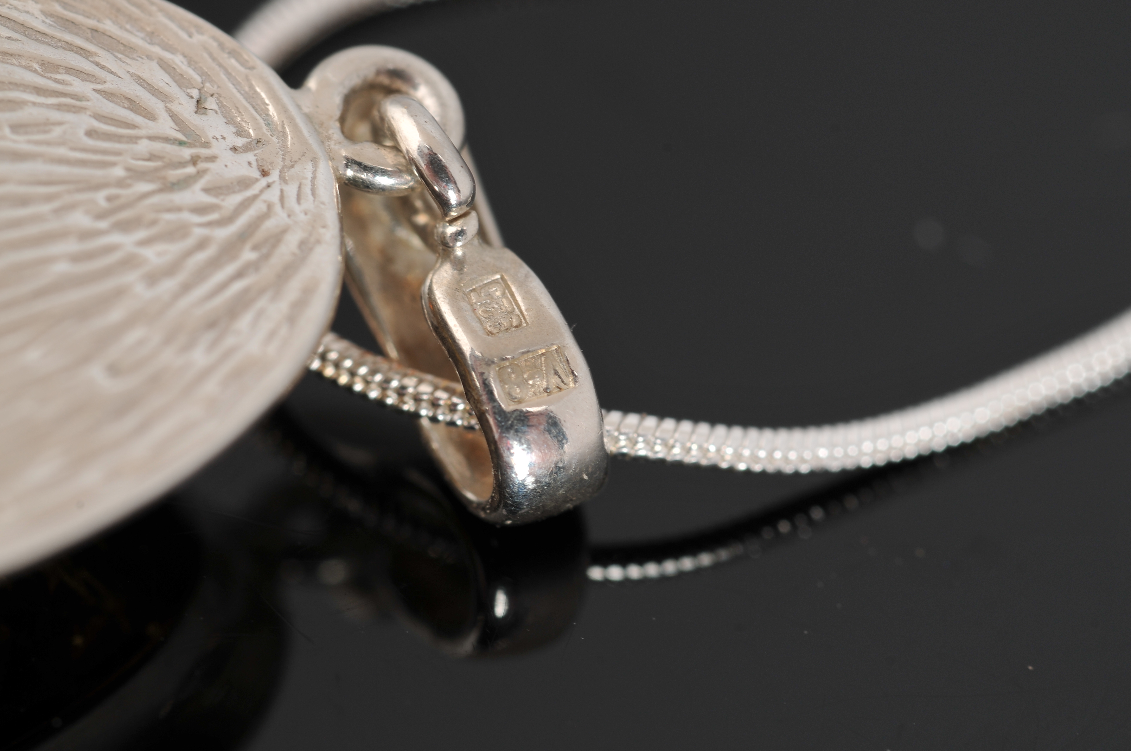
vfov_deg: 15.2
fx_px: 2824
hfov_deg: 22.6
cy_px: 376
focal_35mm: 90
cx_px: 566
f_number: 14
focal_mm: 60
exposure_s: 1/80
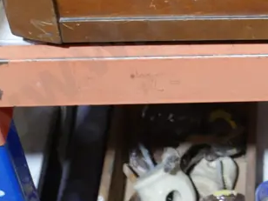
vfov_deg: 12.3
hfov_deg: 16.6
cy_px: -125
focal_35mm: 113
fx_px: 875
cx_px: 335
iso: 800
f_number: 4
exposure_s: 1/60
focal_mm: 17
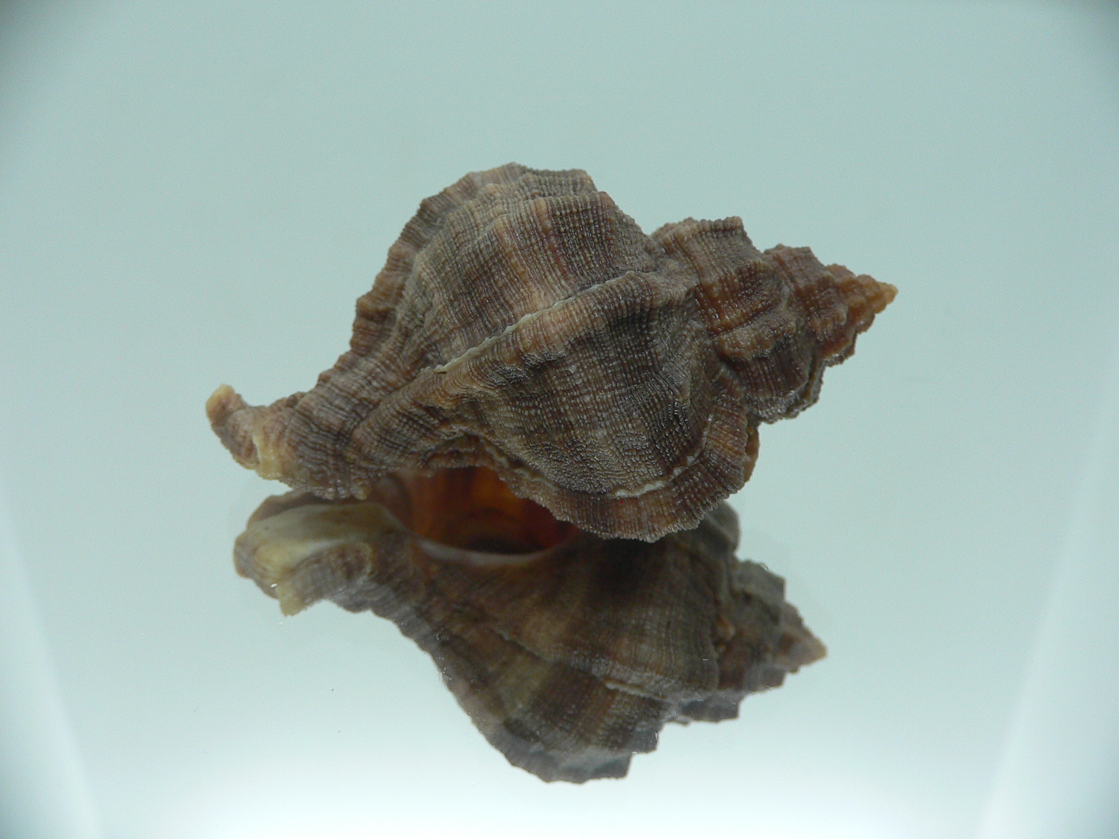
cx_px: 560
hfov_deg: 52.6
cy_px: 420
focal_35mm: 35
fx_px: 1131
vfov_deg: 40.7
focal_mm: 4.6
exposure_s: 1/60
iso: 100
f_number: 2.8
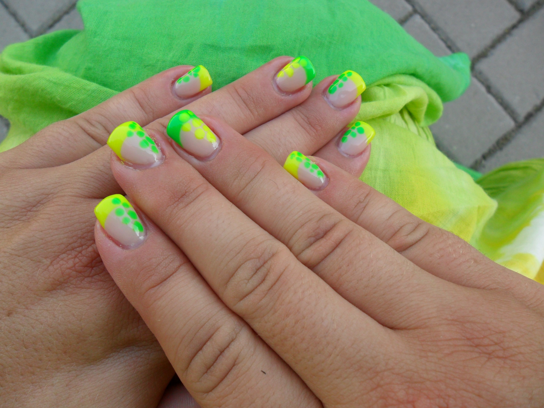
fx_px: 424
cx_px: 272
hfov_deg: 65.3
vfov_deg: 51.4
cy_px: 204
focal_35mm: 27
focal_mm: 4.9
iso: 100
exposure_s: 1/180
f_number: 3.5
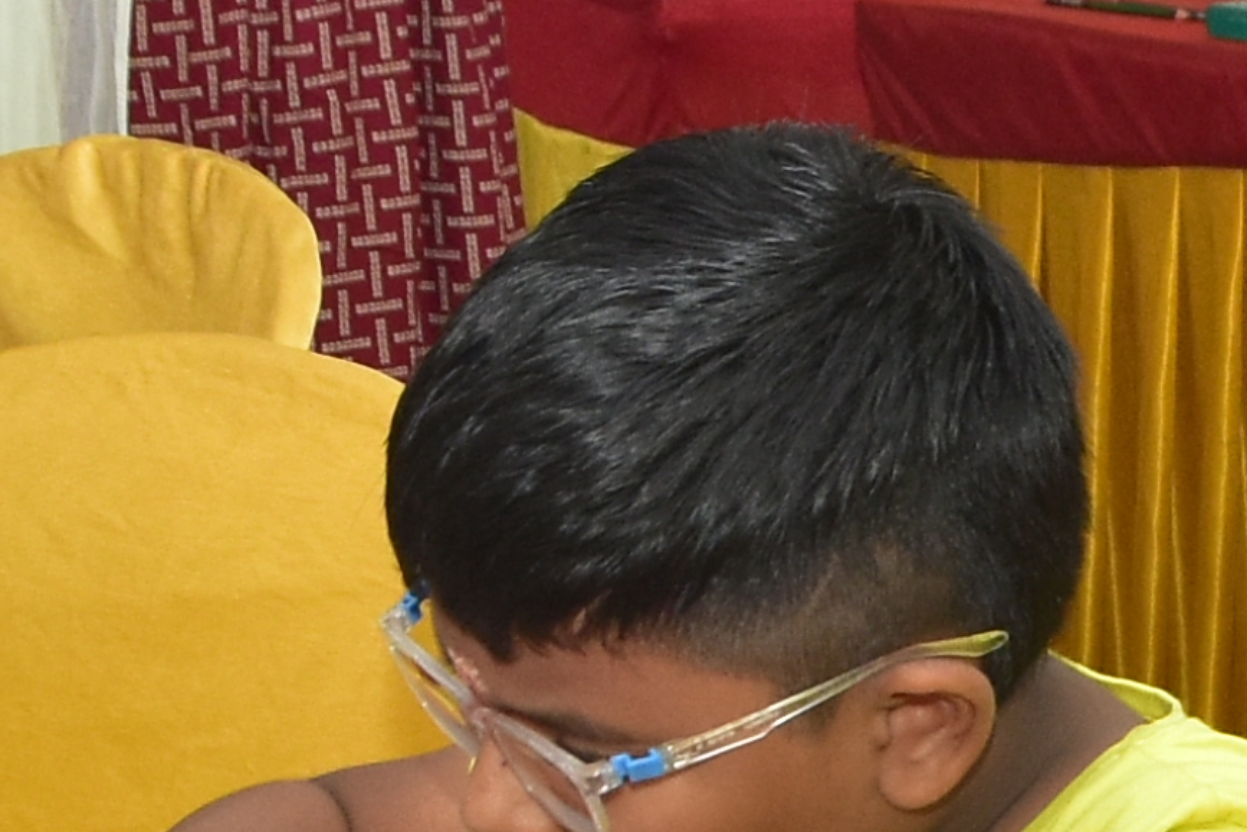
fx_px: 8624
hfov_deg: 8.2
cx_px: 1430
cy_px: 638
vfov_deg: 5.5
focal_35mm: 249
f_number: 5
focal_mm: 24
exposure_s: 1/125
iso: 500
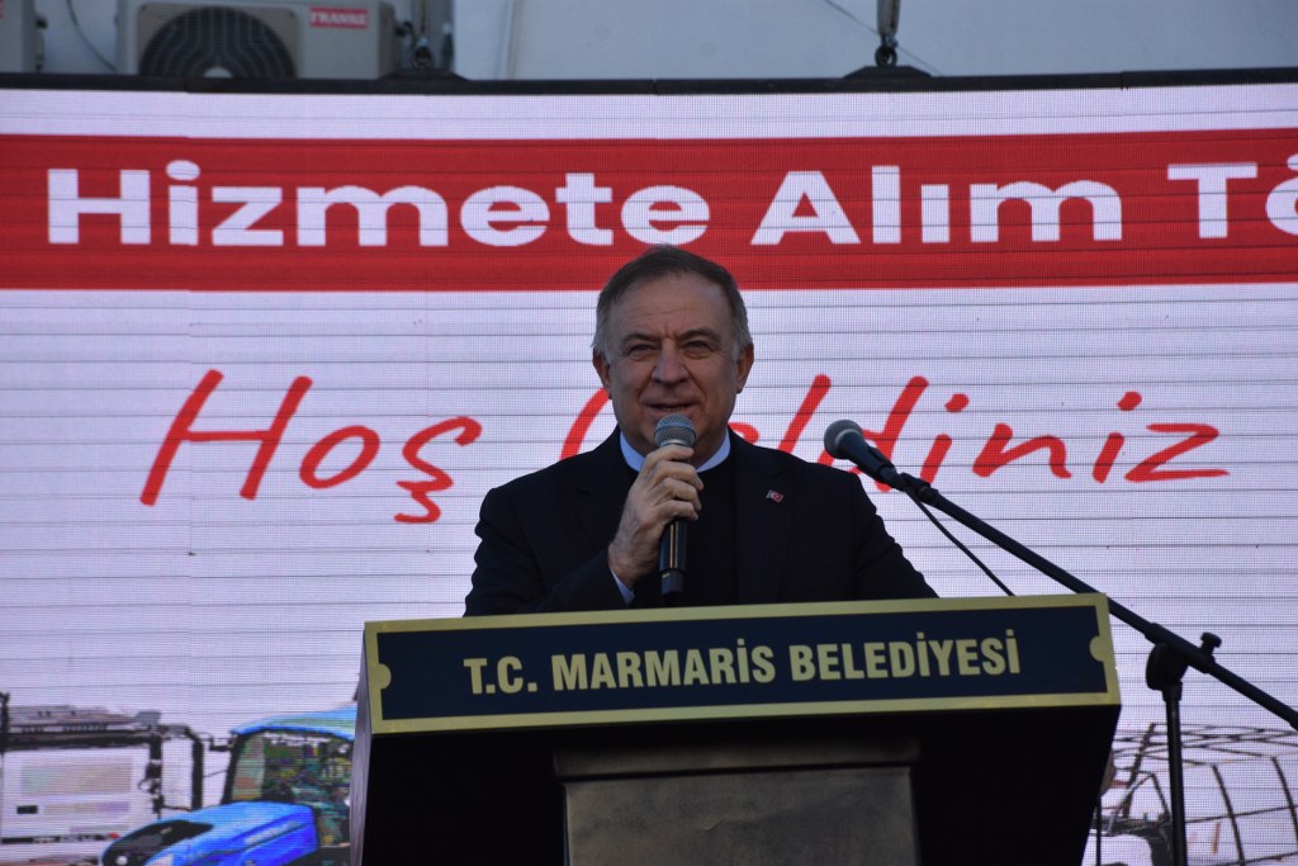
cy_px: 433
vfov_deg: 6.5
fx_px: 7572
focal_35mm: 210
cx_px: 649
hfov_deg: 9.8
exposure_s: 1/1000
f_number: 8
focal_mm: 140
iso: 560
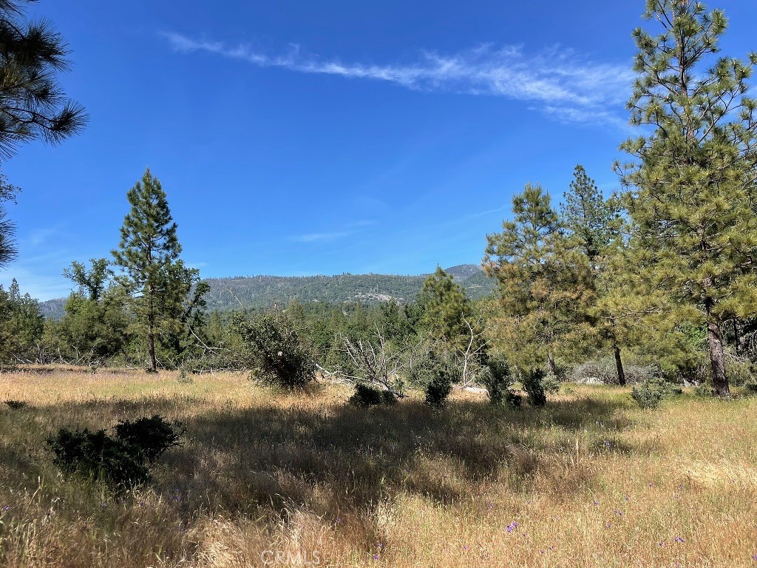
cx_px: 378
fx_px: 569
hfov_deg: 67.3
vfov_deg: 53.1
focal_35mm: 26
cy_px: 284
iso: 32
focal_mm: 4.2
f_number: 1.6
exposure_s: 1/2212
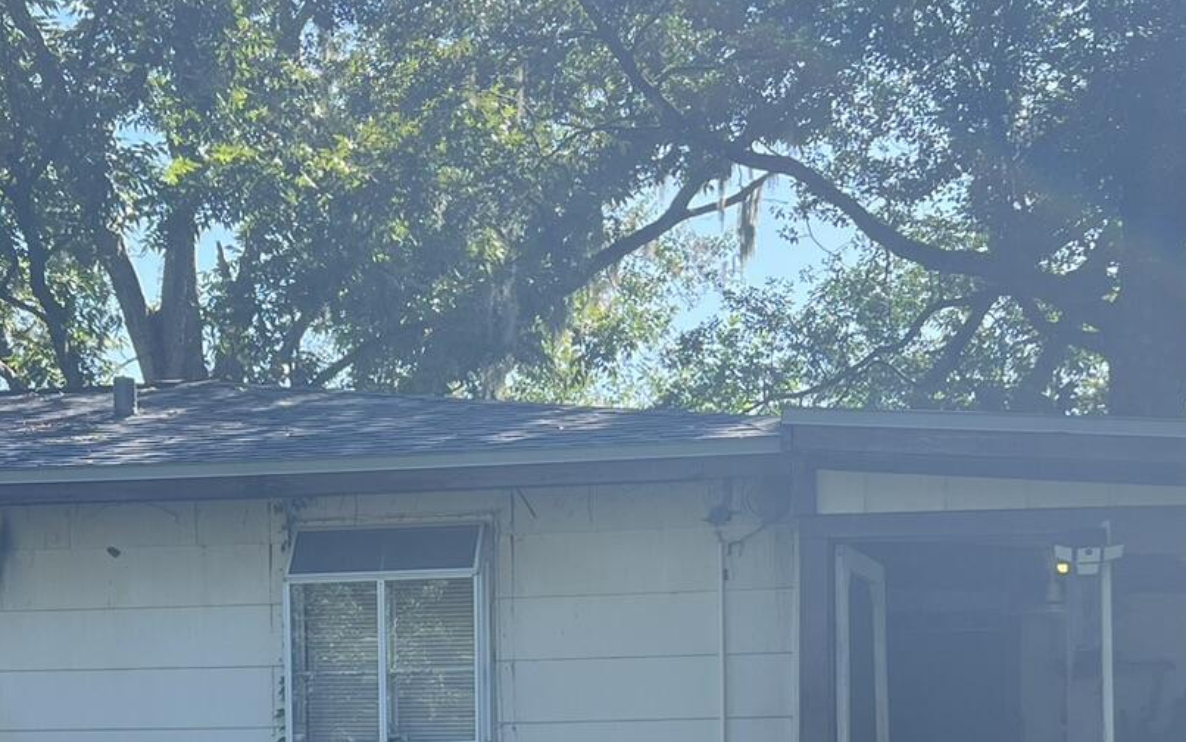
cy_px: 839
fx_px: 2263
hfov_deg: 29.2
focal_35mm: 70
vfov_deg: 17.9
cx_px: 399
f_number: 1.5
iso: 50
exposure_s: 1/1112
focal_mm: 5.7
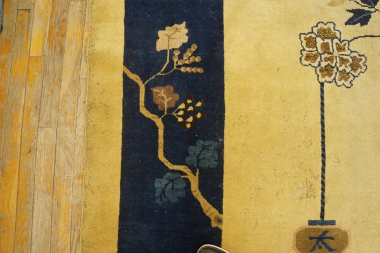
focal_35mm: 27
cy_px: 126
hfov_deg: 67.4
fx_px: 285
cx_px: 190
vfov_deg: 47.9
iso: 1250
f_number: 4
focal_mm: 18
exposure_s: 1/60
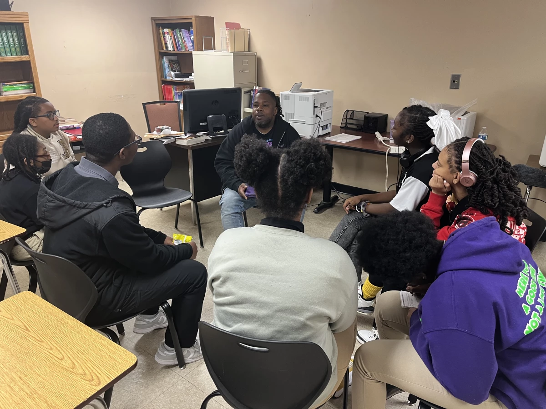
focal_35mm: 26
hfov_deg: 67.3
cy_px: 204
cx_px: 273
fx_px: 410
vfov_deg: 53.1
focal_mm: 5.1
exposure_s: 1/60
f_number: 1.6
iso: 160
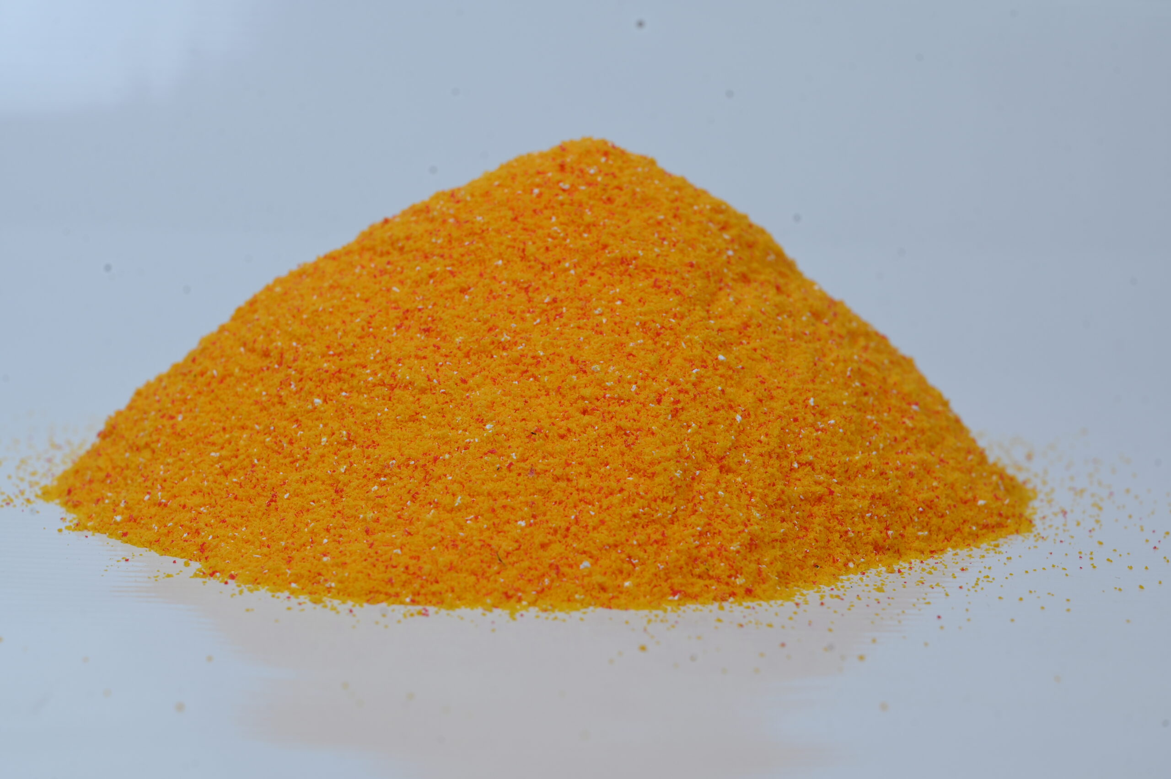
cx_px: 586
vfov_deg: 19.4
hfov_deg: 28.9
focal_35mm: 70
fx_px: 2275
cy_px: 390
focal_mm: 70
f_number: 10
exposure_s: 1/125
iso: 125
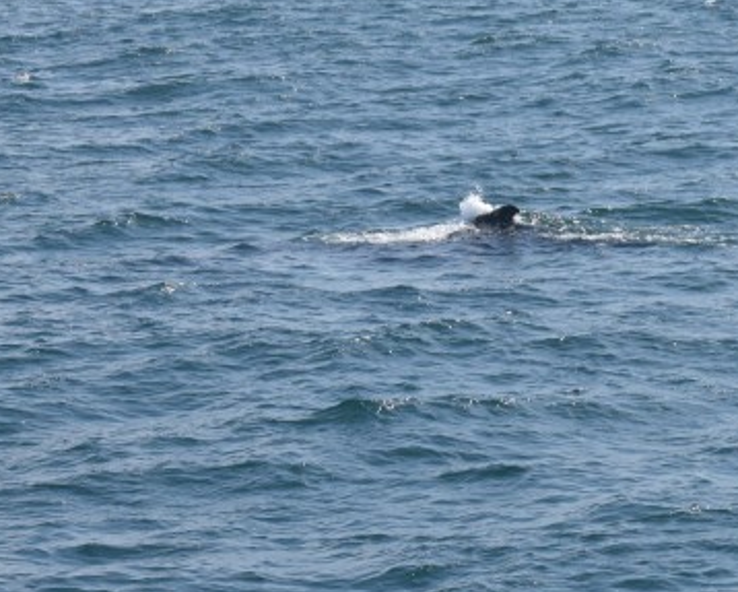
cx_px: 528
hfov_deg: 8.3
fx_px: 5102
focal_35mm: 233
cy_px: 142
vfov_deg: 6.6
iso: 200
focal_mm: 55
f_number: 5.6
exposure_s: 1/1600
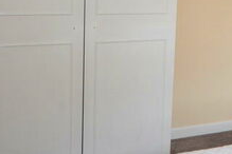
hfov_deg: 27.9
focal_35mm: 67
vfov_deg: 19.9
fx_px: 432
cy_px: 14
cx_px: 244
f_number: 4.8
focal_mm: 14
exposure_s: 1/60
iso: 400
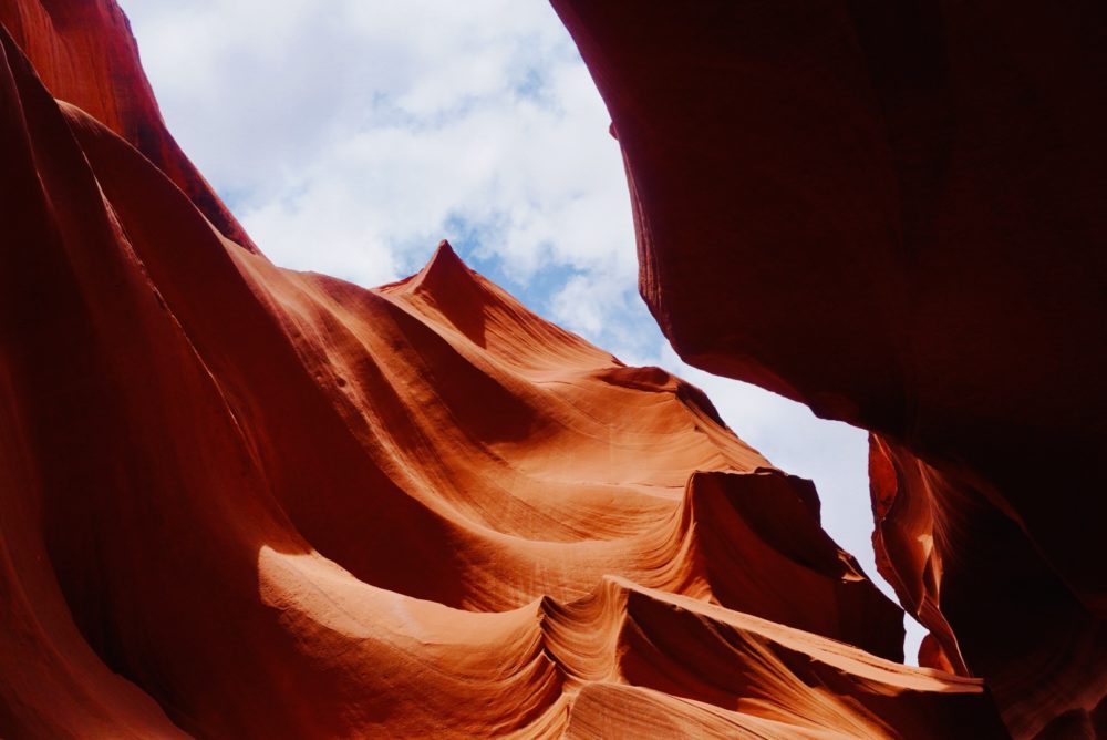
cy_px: 370
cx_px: 554
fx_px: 923
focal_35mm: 30
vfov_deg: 43.7
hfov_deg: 61.9
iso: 250
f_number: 8
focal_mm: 20
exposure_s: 1/640
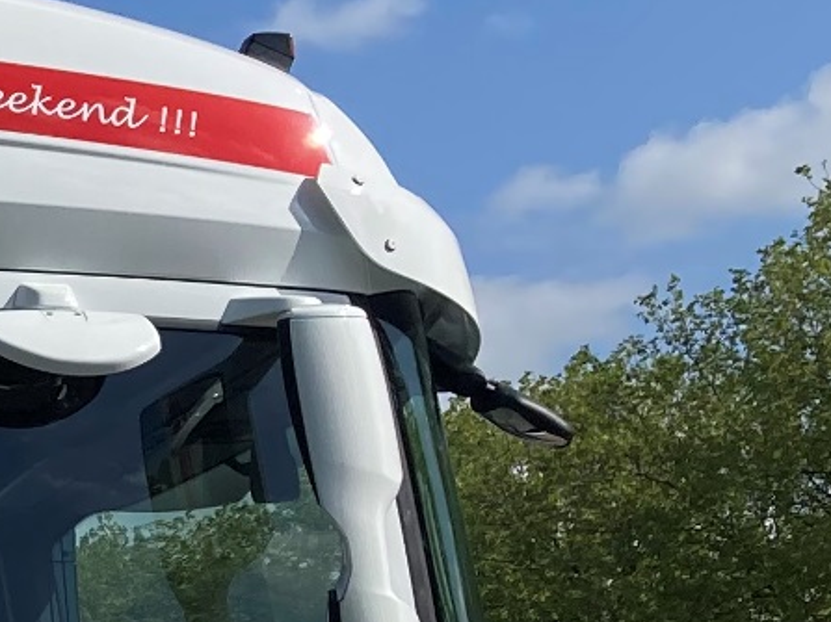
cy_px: 738
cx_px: -1147
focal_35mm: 139
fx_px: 3336
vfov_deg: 10.5
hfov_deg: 11.7
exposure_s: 1/2667
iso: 20
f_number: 1.8
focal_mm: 3.99
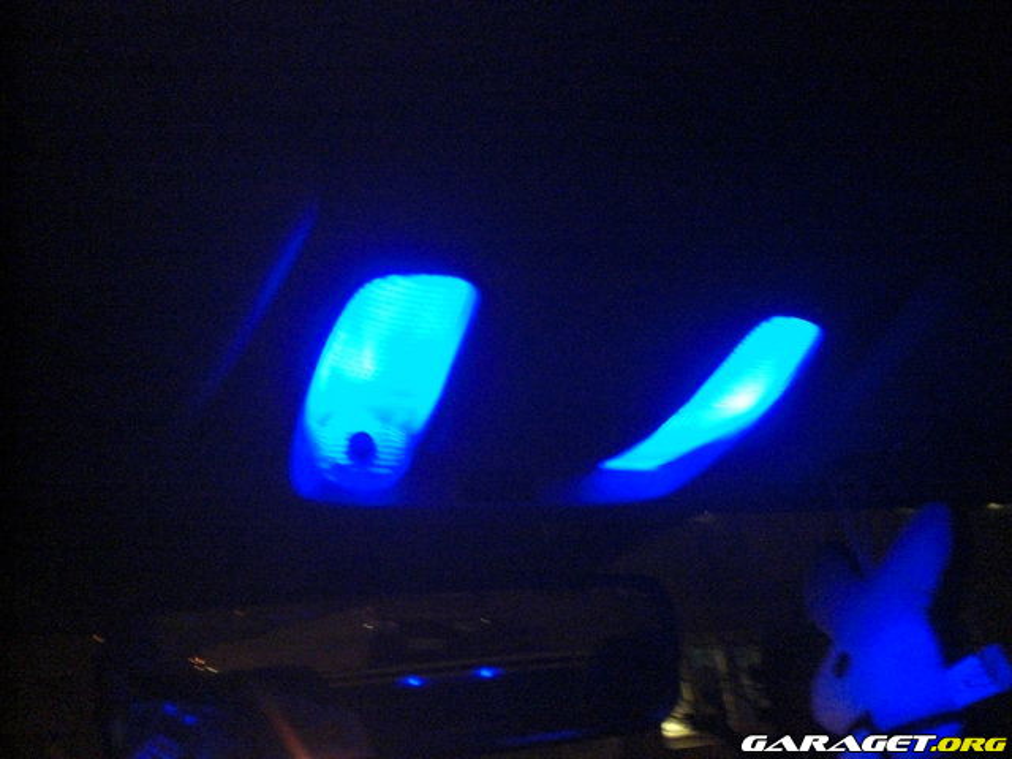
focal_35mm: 38
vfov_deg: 37.7
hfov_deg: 49.0
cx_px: 506
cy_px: 380
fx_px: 1111
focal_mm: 6.3
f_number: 3.1
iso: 800
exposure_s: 1/8
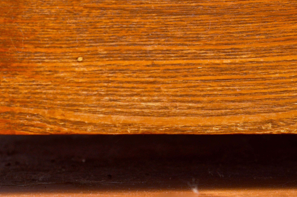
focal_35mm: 175
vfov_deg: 7.8
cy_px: 62
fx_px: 1441
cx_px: 64
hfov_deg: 11.7
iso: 200
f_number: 6.3
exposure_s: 1/100
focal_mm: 70
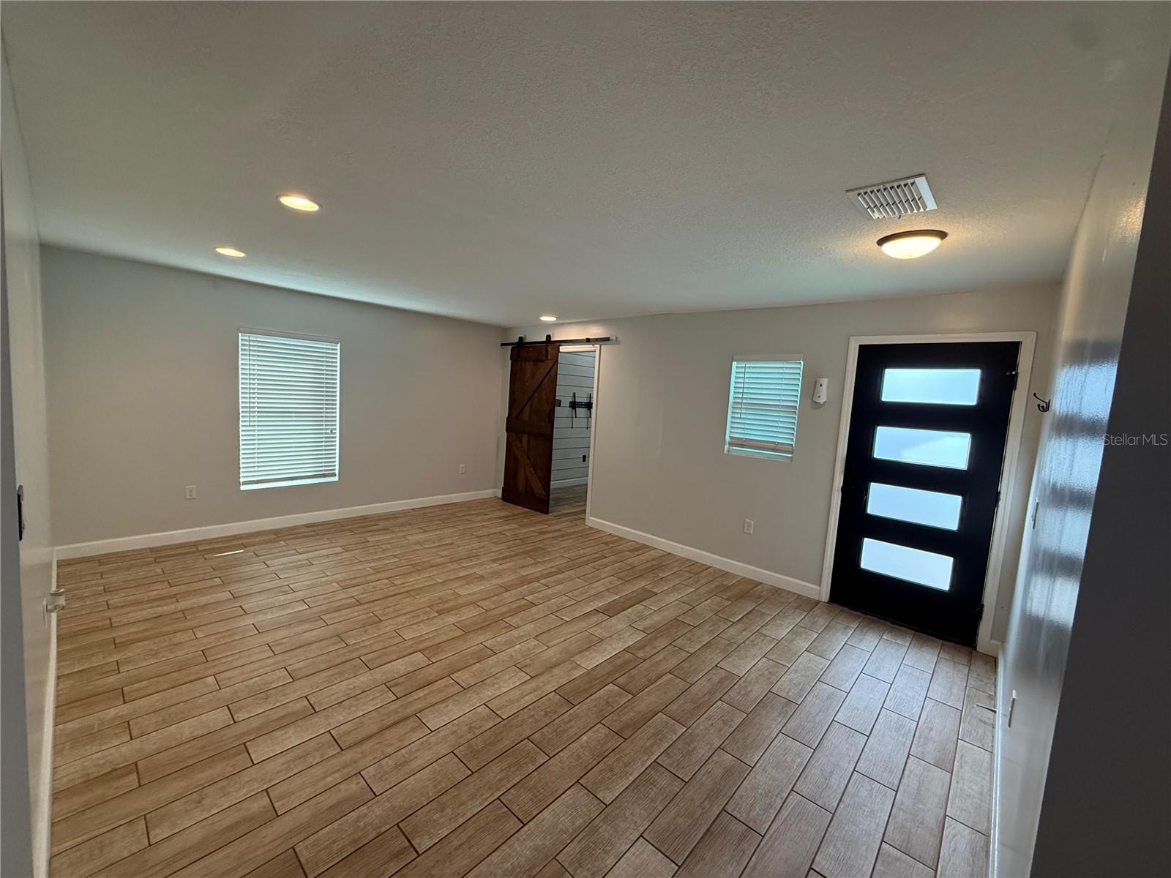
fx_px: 474
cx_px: 586
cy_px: 439
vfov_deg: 85.7
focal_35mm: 14
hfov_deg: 102.1
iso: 250
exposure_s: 1/120
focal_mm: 2.22
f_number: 2.2
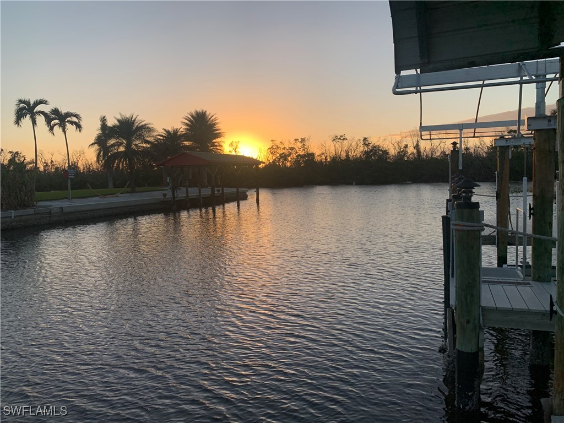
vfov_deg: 53.1
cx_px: 282
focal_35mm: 26
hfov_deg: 67.3
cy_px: 212
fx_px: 424
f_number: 1.8
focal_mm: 4.25
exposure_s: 1/945
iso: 25
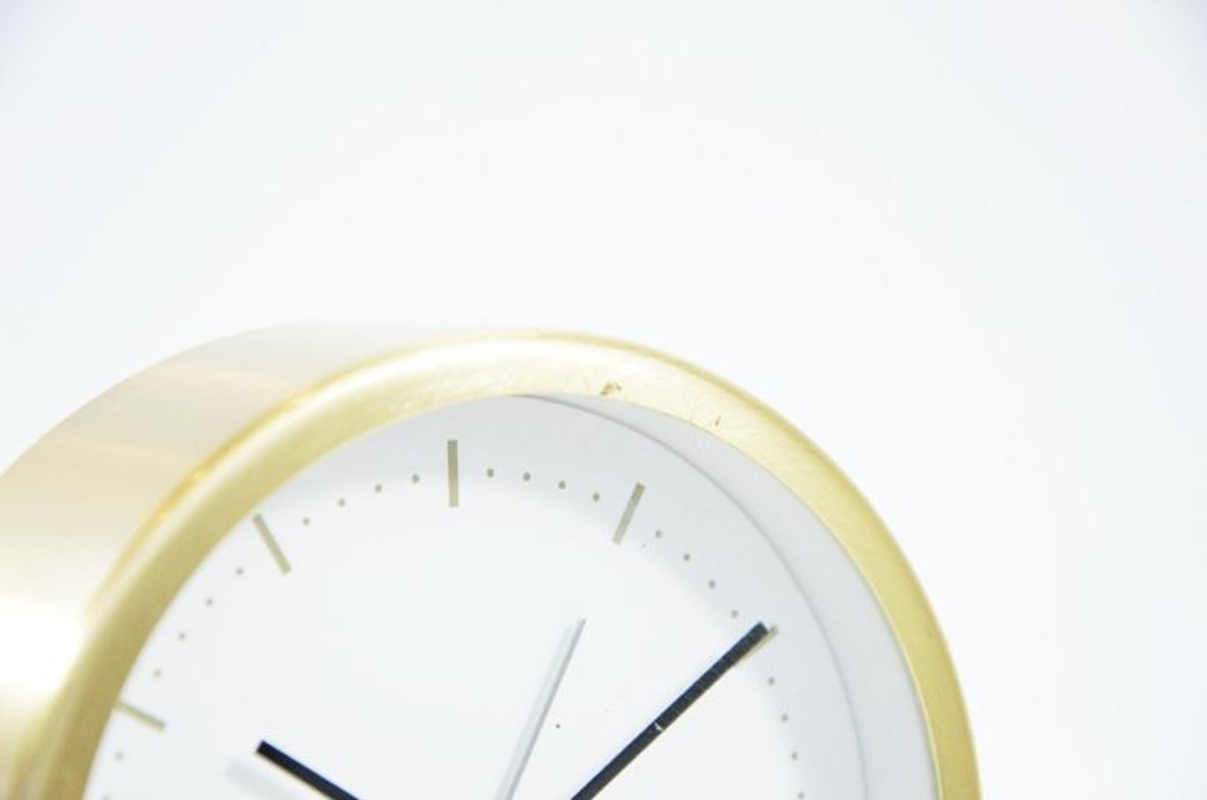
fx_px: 5271
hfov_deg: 13.1
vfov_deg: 8.7
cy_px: 400
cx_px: 604
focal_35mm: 158
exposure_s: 1/100
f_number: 7.1
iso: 1600
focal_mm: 105
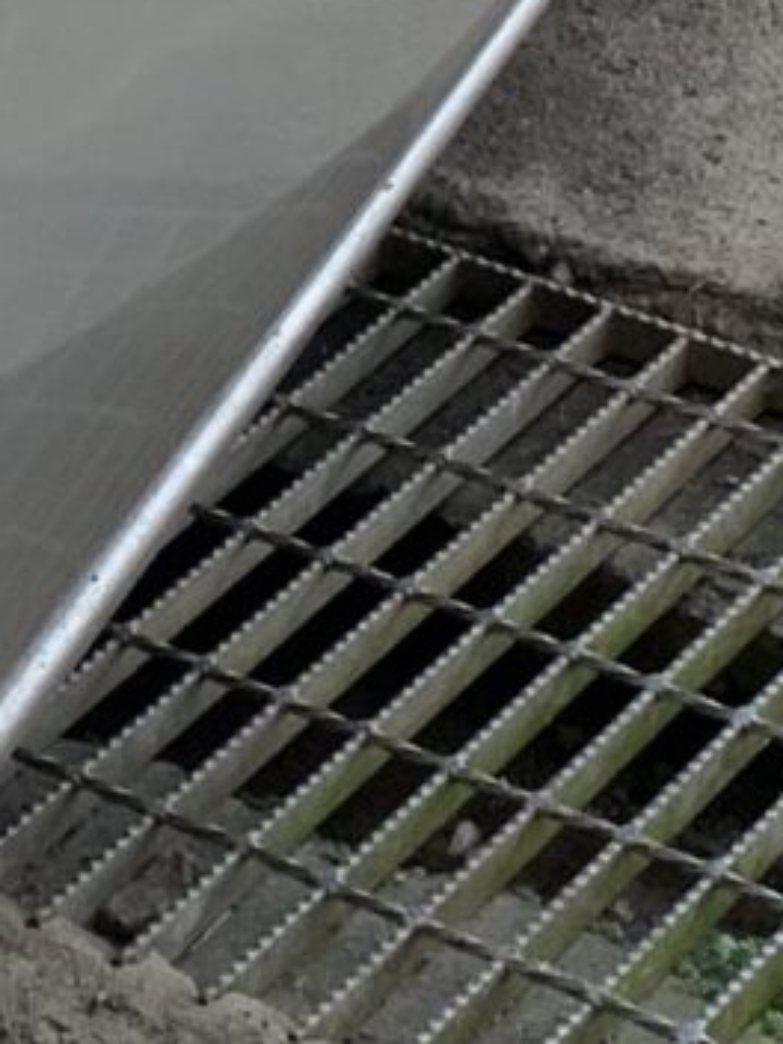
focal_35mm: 189
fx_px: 5700
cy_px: 193
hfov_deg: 7.7
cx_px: -433
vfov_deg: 10.4
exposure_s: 1/161
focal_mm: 4.25
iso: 25
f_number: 1.8
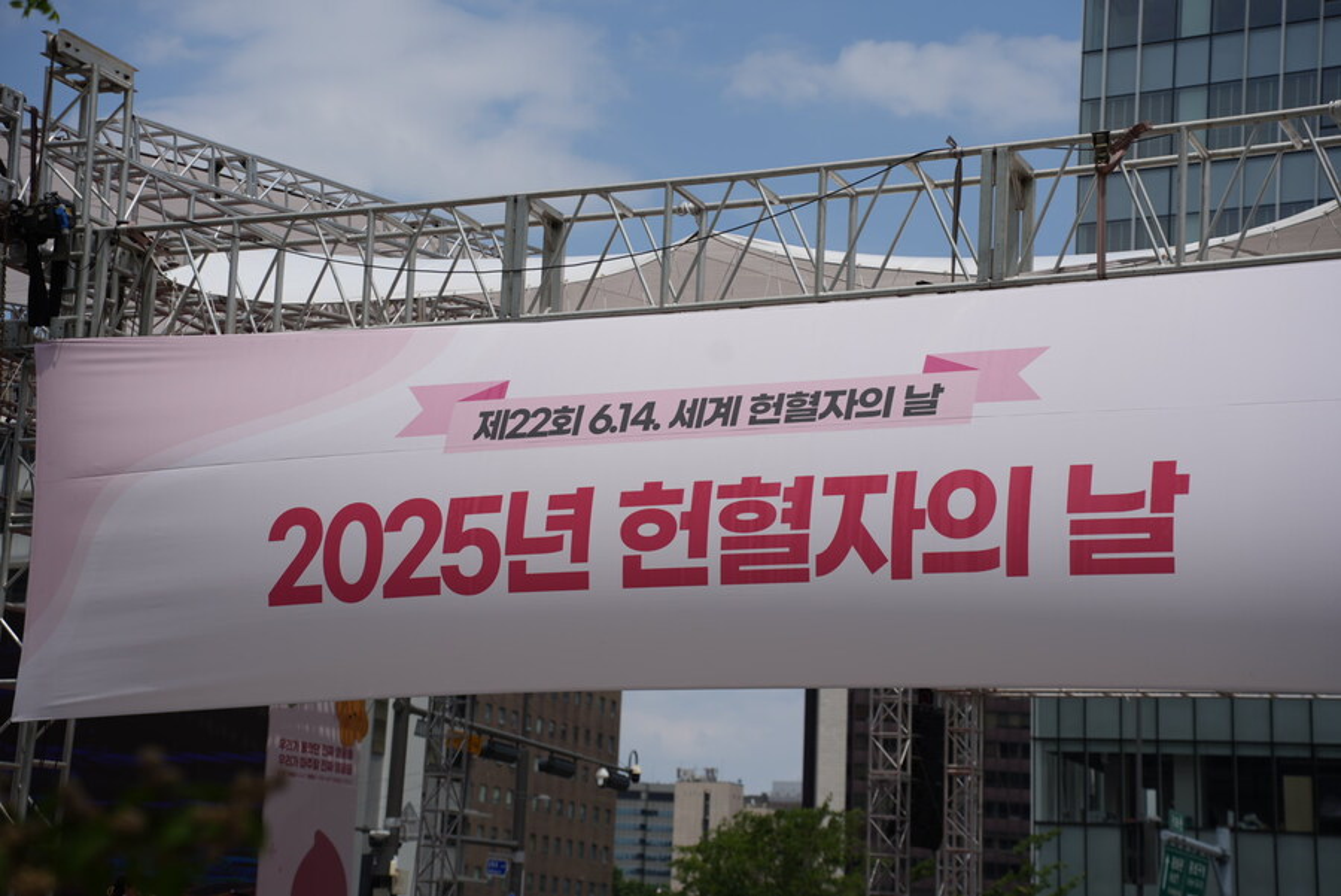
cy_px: 448
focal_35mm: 71
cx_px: 670
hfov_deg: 28.4
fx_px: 2646
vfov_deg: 19.2
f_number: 4.5
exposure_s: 1/2000
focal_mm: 71
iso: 100
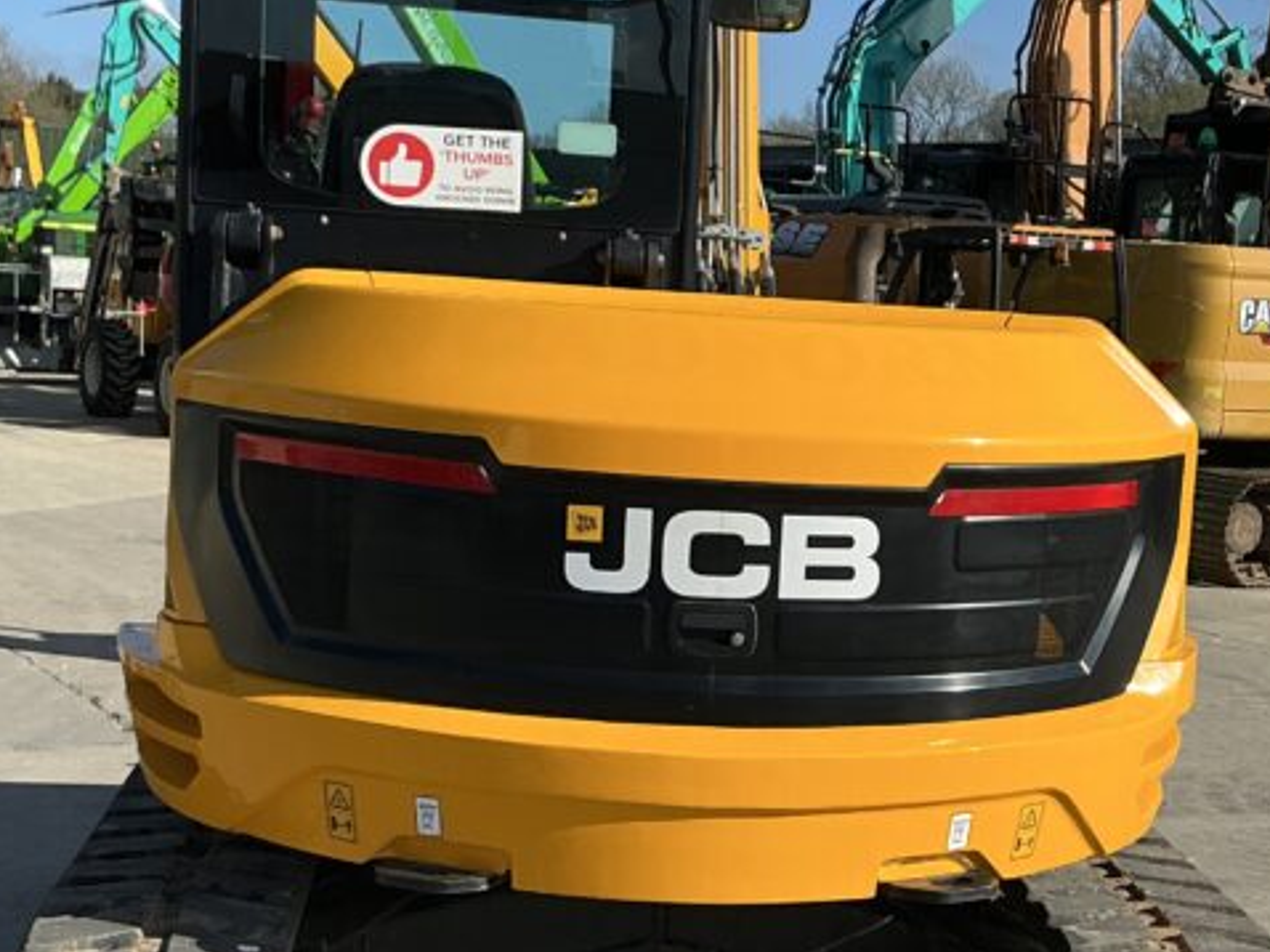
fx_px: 2200
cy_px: 508
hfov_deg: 31.9
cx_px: 842
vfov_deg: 24.4
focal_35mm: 60
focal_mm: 3
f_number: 1.8
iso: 25
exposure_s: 1/1786
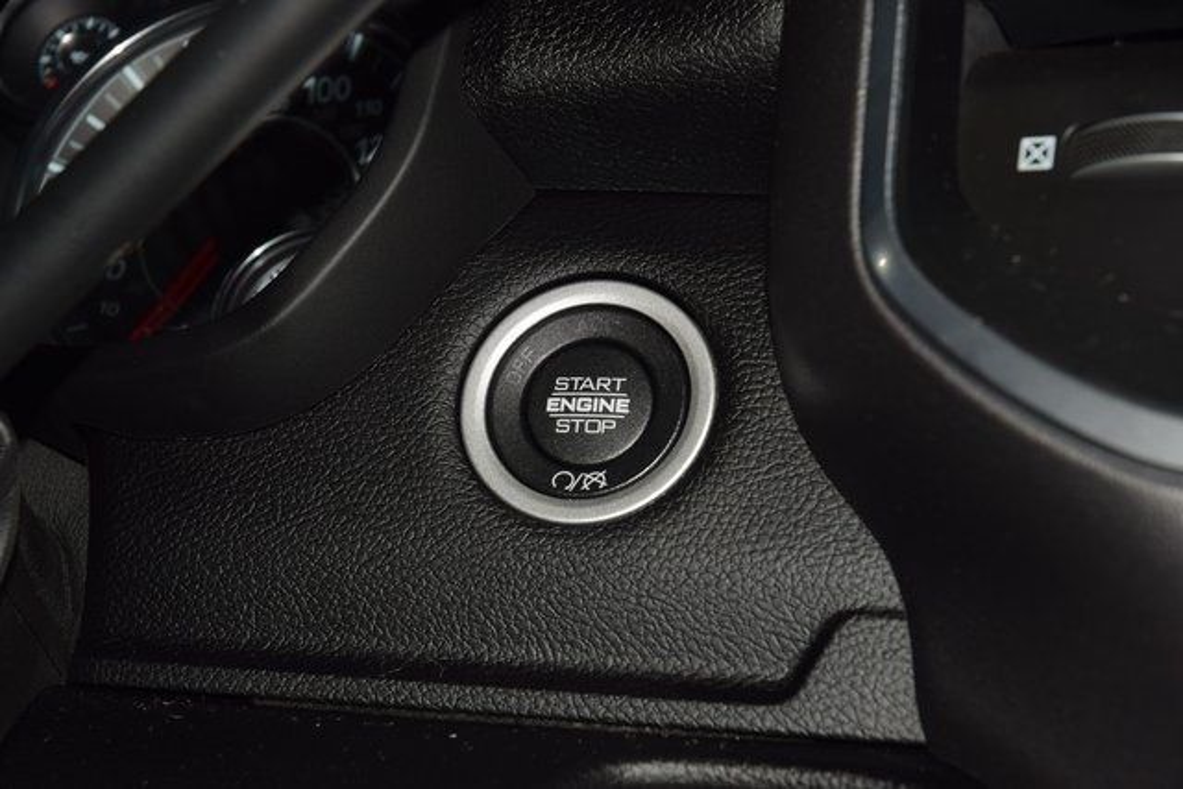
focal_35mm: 105
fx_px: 3451
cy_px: 394
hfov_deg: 19.5
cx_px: 592
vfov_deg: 13.0
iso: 100
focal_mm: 70
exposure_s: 1/125
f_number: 8
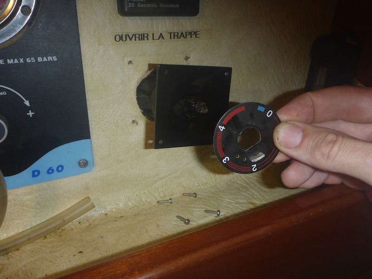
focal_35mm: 28
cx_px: 186
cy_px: 140
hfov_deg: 63.4
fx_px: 301
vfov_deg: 49.7
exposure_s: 1/60
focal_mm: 4.9
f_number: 3.3
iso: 320
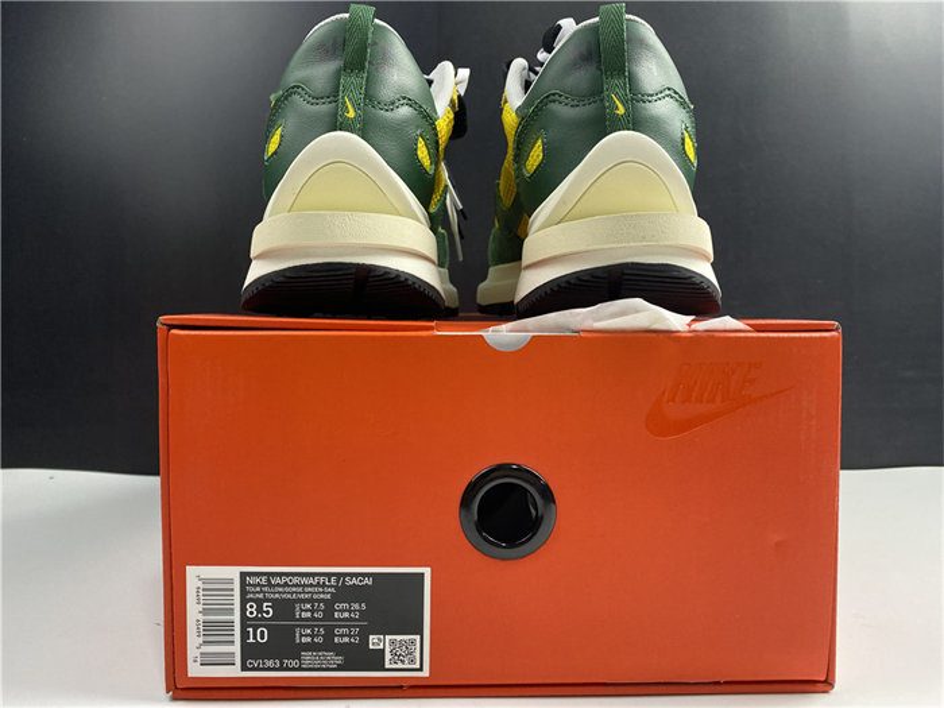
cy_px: 354
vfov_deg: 53.1
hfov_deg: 67.3
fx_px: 709
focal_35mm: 26
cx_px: 472
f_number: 1.8
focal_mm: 4.25
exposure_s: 1/90
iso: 125
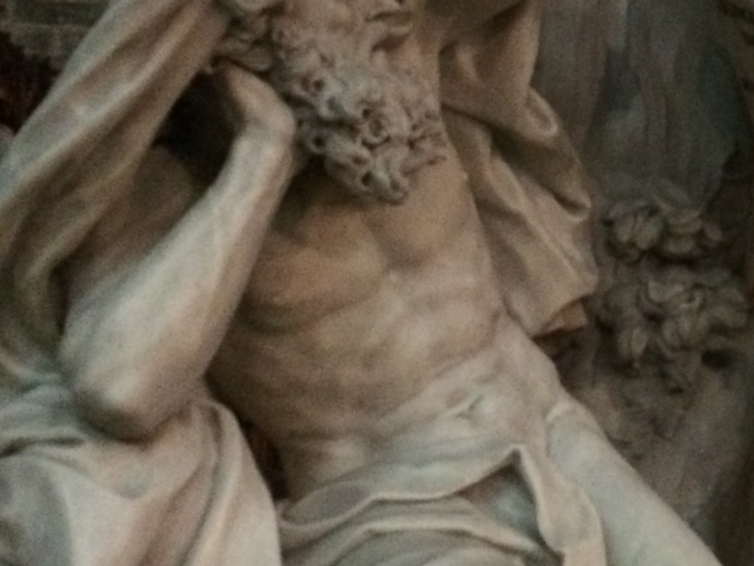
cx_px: 760
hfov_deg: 22.4
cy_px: 249
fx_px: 1829
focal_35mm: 84
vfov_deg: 17.6
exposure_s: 1/15
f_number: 2.2
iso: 640
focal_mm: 4.12
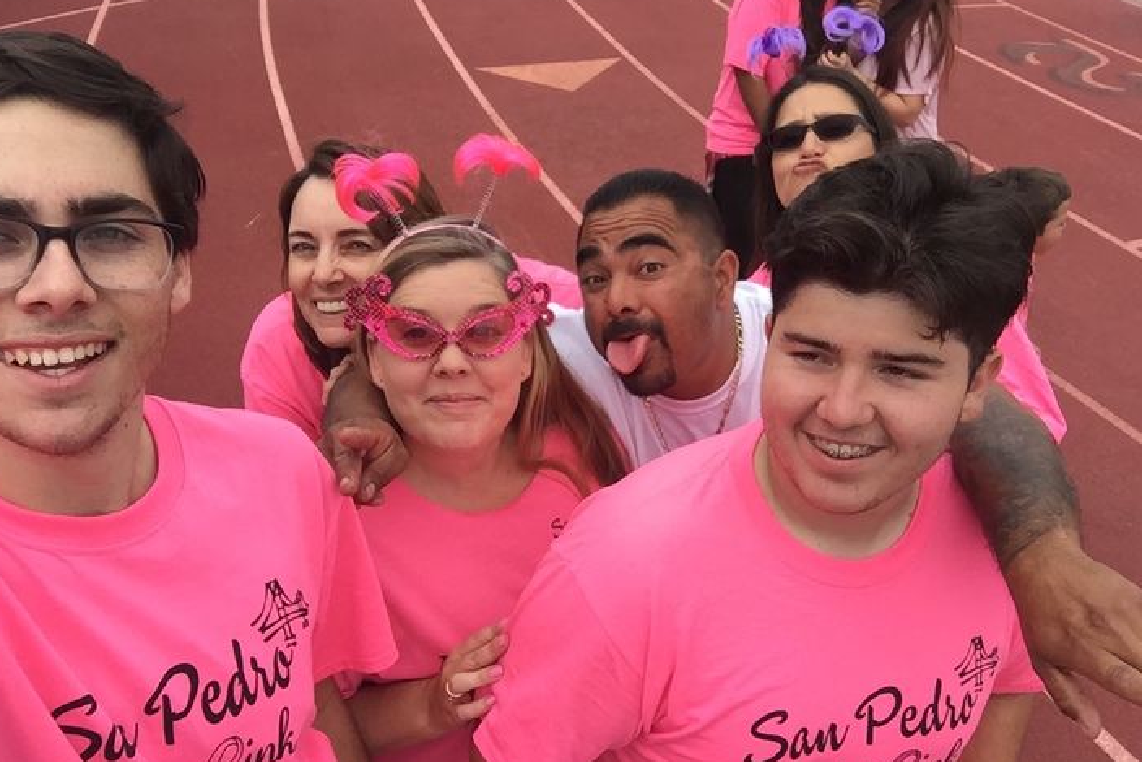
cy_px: 388
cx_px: 560
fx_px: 1047
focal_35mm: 33
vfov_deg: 40.0
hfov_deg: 57.2
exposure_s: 1/1379
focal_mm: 2.65
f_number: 2.2
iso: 32
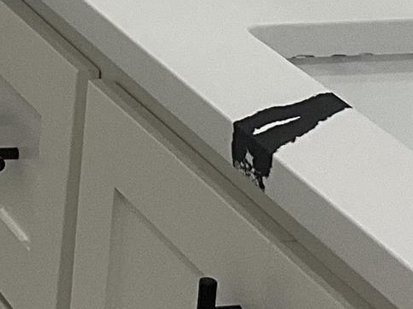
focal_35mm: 185
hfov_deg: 10.5
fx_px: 2206
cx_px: -56
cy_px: -393
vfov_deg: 7.6
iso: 40
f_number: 1.8
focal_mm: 3
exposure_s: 1/60
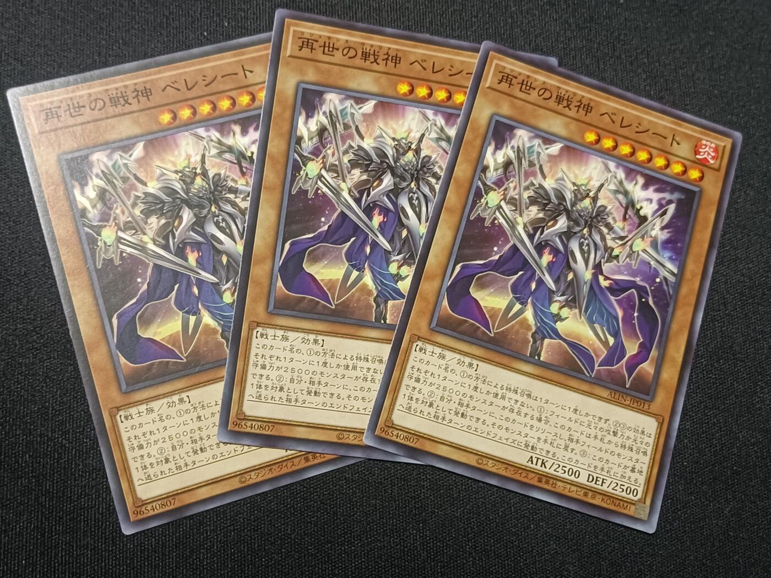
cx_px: 386
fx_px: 913
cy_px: 289
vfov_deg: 35.1
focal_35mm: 41
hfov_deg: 45.8
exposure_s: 1/33.3
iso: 1667
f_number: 1.8
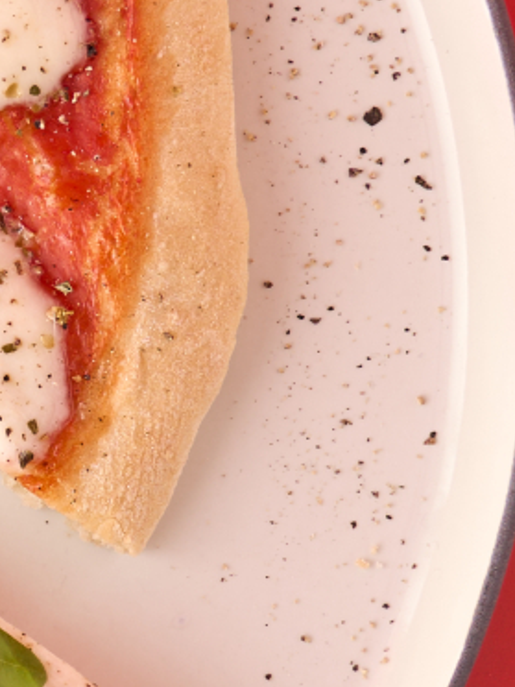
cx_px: -389
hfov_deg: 7.4
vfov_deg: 10.2
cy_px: 265
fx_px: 3848
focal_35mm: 194
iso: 80
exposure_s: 1/250
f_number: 6.3
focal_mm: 30
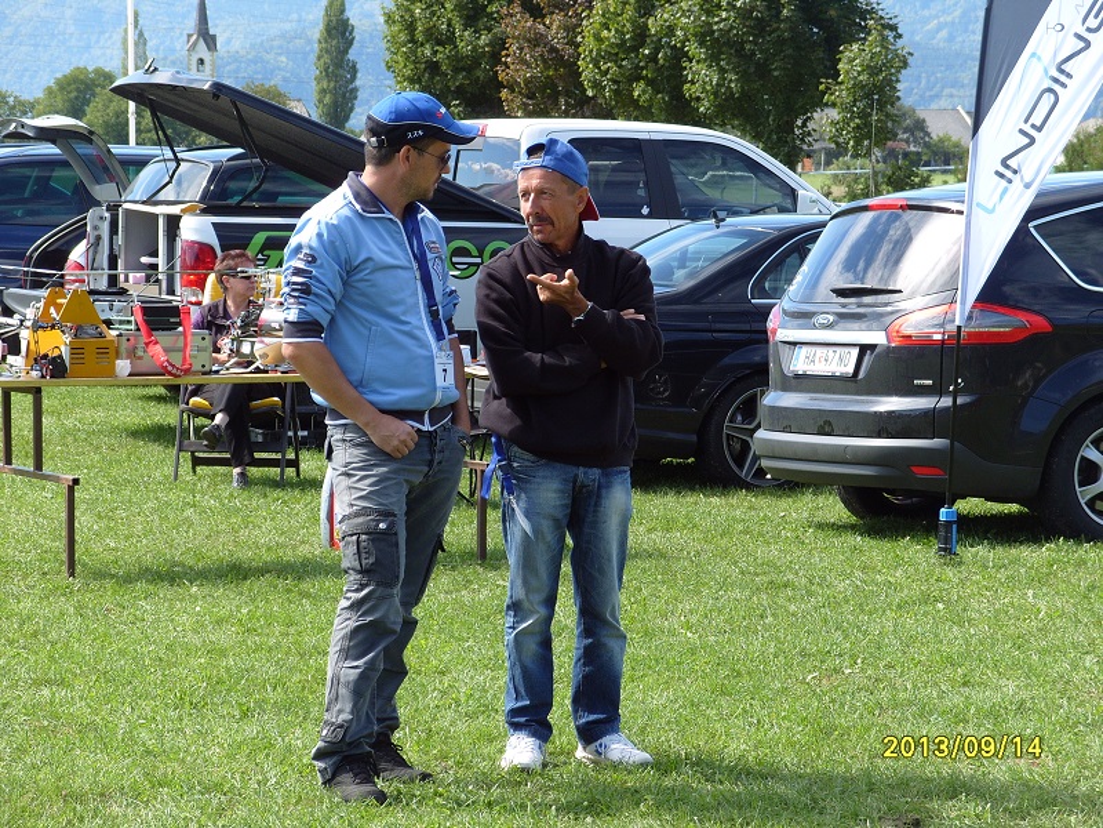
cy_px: 414
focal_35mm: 128
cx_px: 552
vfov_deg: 11.6
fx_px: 4079
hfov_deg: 15.4
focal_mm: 28.5
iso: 80
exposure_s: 1/250
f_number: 4.6
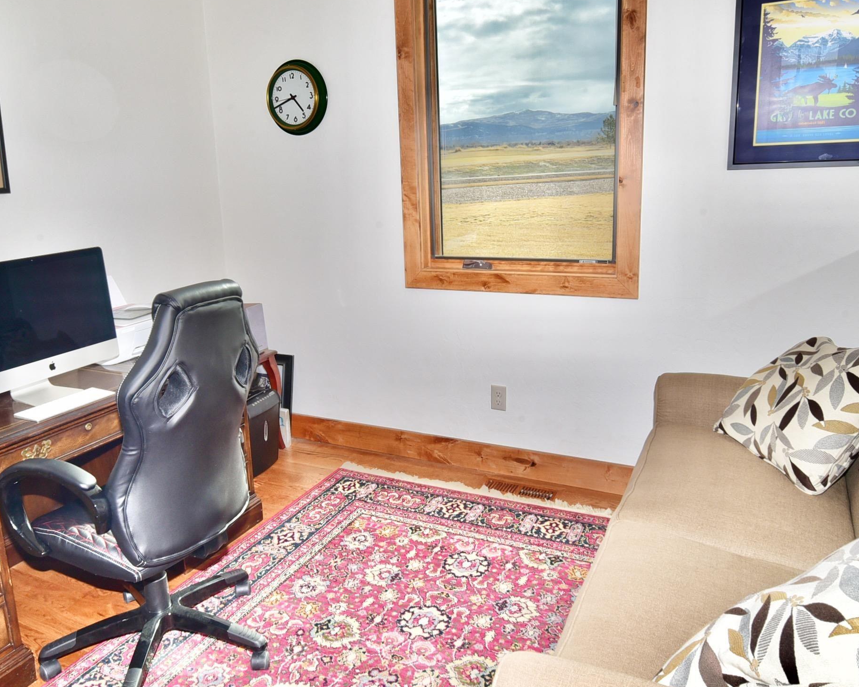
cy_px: 309
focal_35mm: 28
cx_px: 377
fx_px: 712
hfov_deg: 62.0
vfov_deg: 51.4
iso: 400
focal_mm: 18
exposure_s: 1/160
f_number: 16
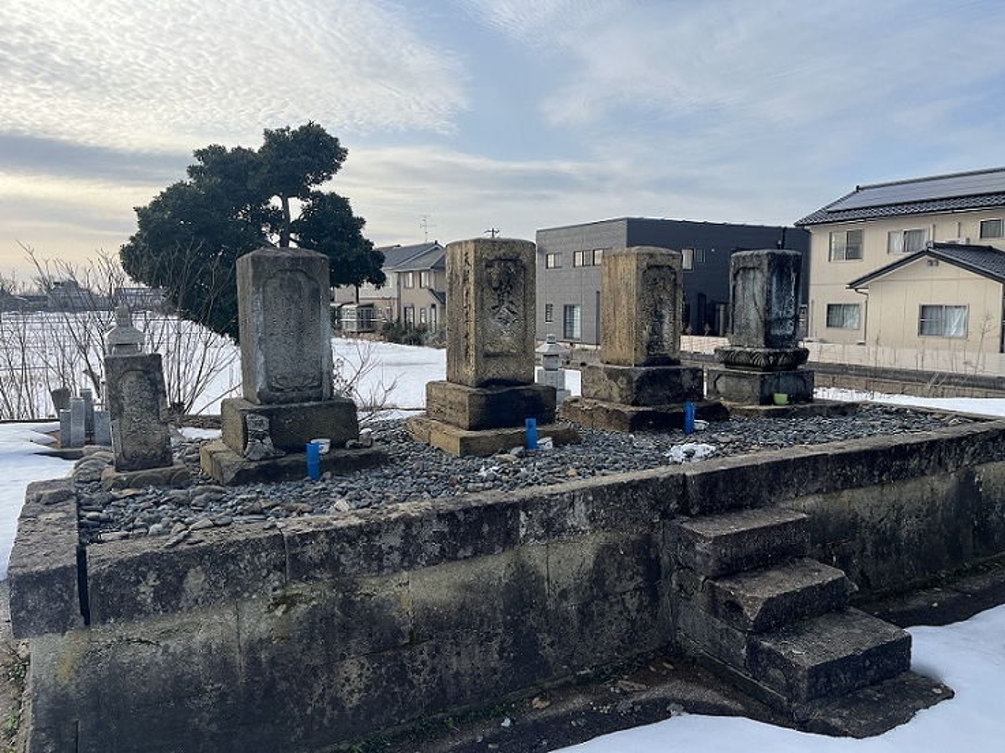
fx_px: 754
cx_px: 502
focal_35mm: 26
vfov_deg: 53.0
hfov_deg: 67.3
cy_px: 376
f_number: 1.6
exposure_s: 1/2463
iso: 50
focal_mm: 5.1
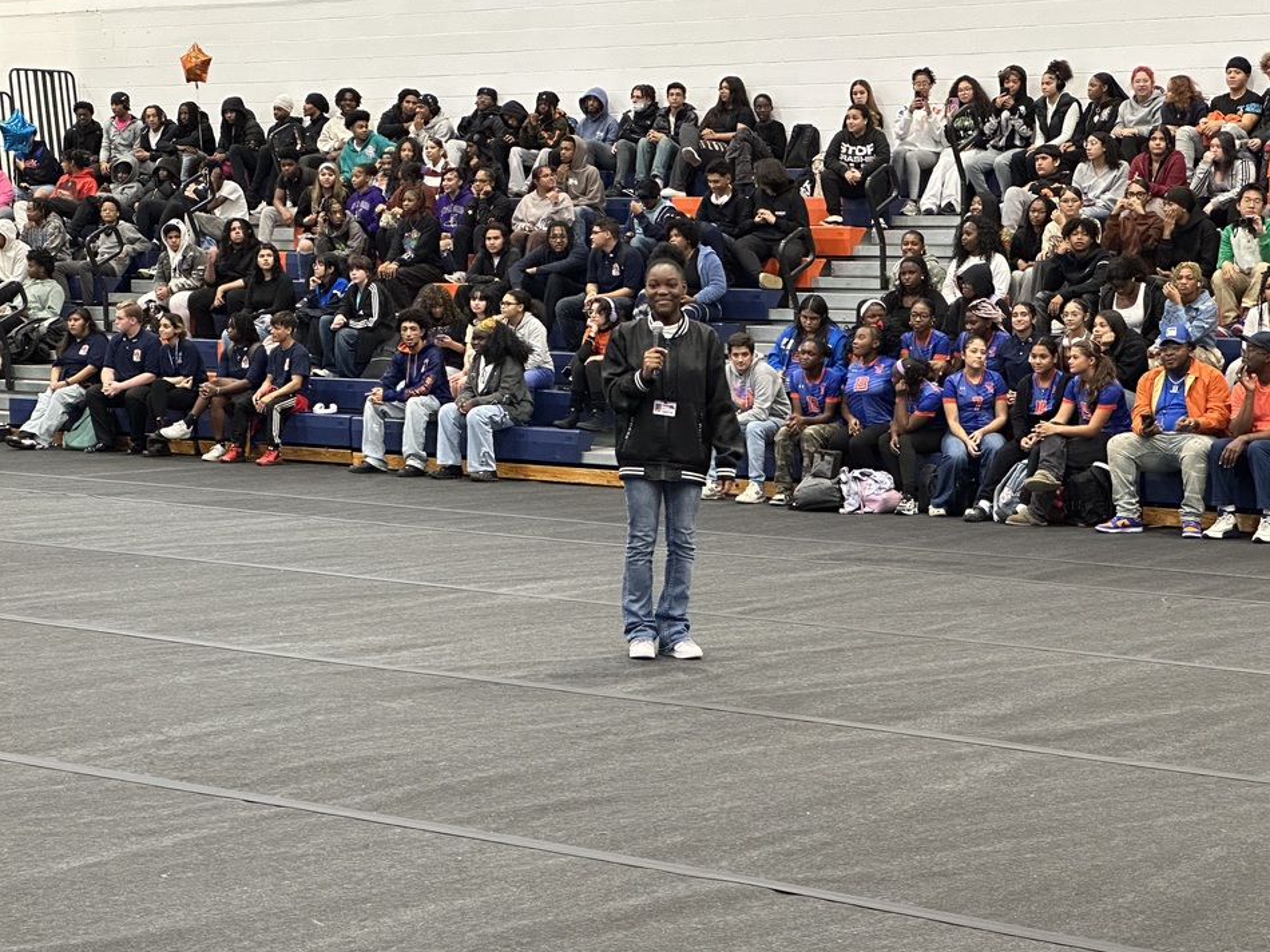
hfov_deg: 23.6
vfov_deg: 17.8
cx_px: 598
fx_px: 3044
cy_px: 472
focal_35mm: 83
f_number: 2.8
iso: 640
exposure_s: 1/60
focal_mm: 9
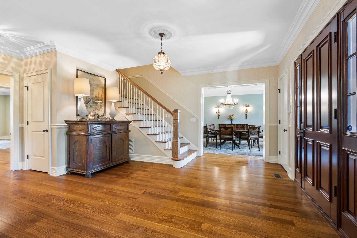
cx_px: 178
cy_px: 119
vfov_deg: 73.7
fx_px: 159
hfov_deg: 96.7
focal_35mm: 16
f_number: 9
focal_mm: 16
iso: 400
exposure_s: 2
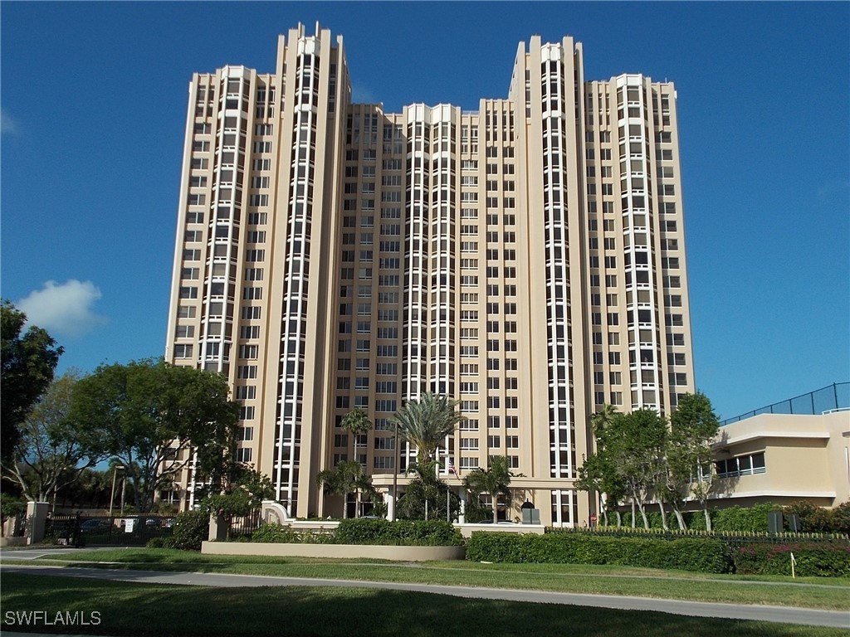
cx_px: 425
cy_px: 318
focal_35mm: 34
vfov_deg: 41.8
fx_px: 835
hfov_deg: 54.0
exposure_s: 1/200
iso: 80
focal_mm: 6
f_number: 9.2
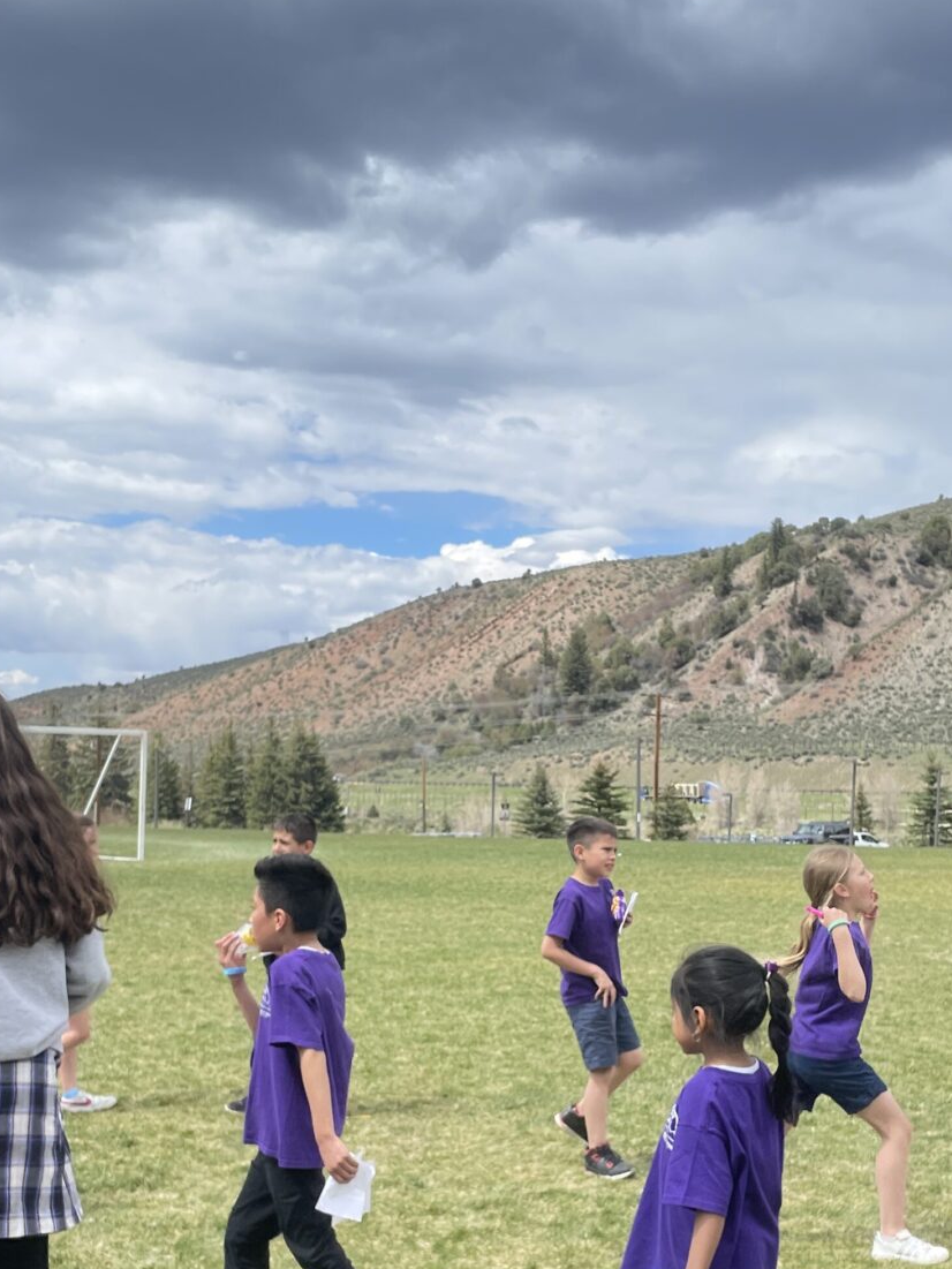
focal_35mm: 51
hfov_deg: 28.5
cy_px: 826
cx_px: 572
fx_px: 1870
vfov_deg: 37.2
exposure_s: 1/2212
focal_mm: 4.2
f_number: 1.6
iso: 32
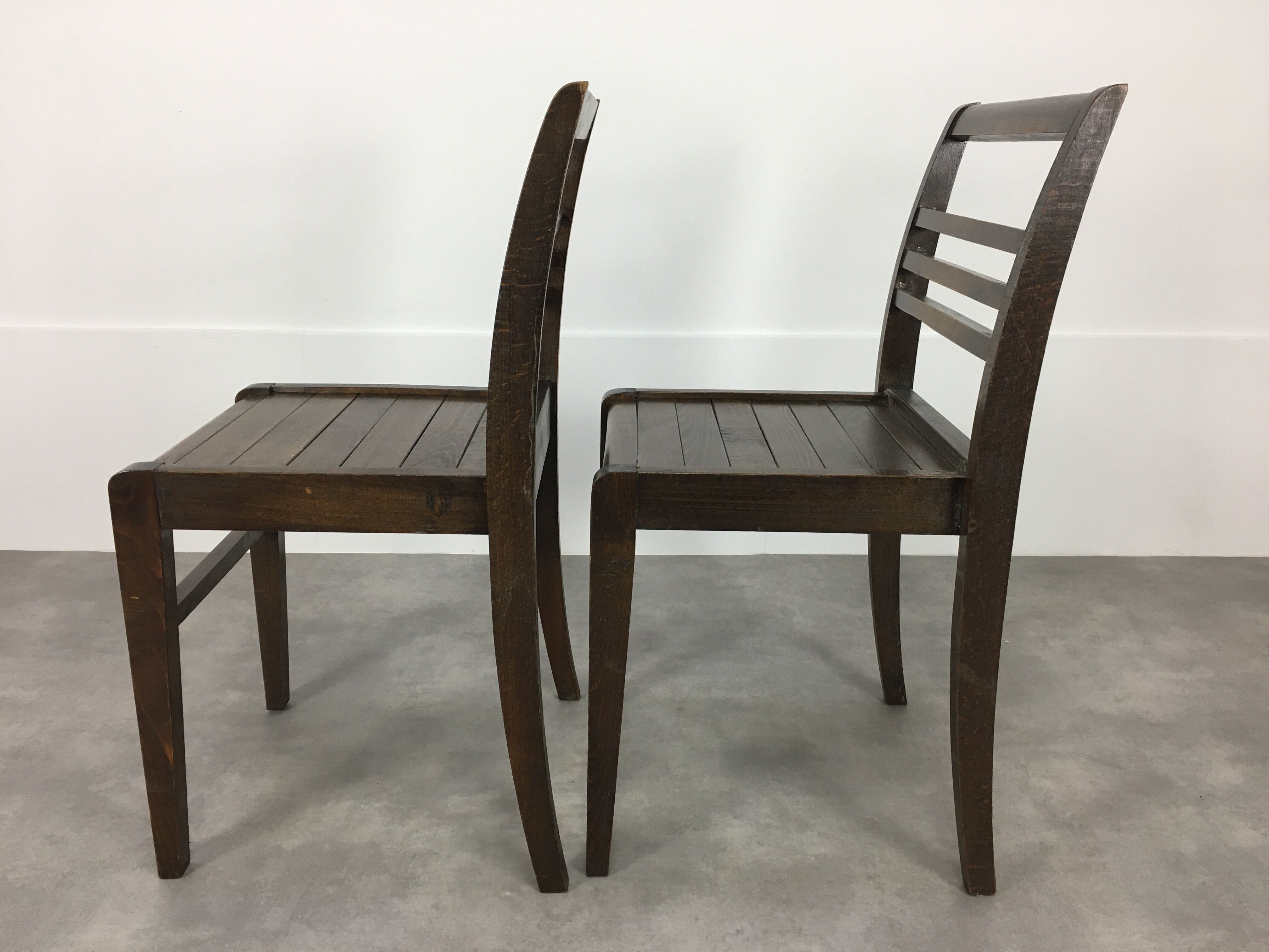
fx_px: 1063
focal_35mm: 29
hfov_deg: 61.7
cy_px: 476
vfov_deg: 48.2
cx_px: 634
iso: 50
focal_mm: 4.15
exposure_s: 1/33
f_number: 2.2
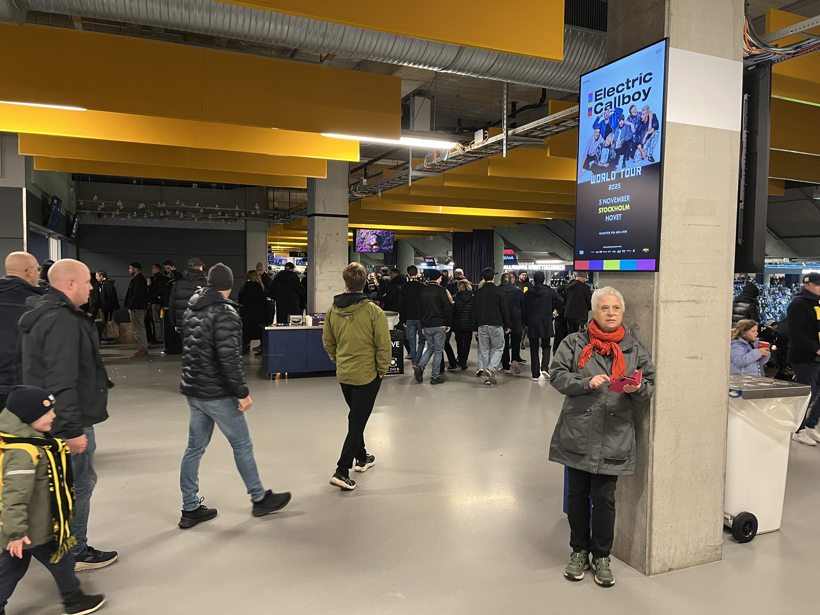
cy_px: 308
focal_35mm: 26
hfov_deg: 67.3
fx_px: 616
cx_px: 410
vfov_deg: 53.1
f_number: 1.6
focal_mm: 5.1
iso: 200
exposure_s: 1/60
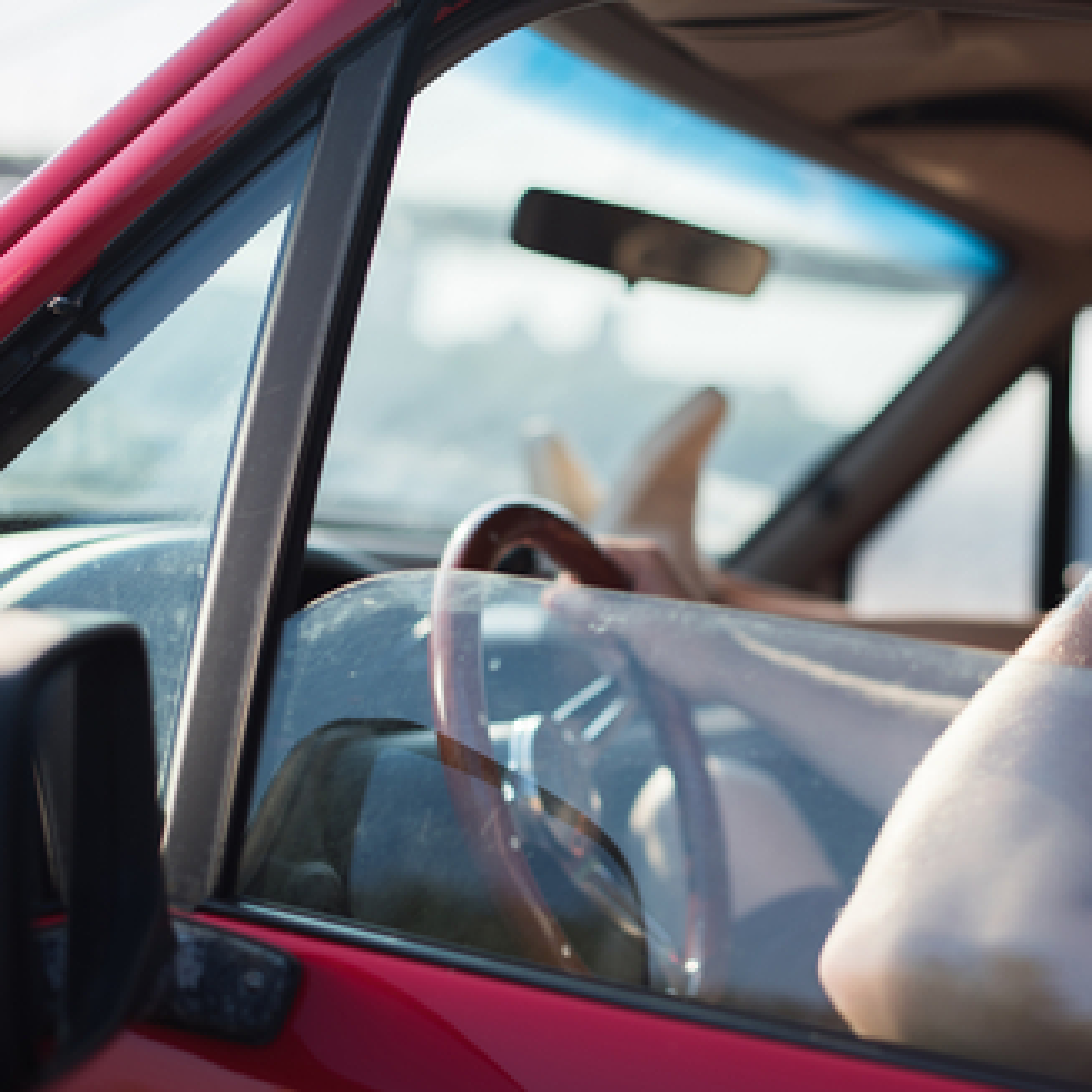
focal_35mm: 65
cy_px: 548
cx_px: 765
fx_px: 2320
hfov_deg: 26.3
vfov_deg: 26.5
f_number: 2.2
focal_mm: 50
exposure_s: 1/2000
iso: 100
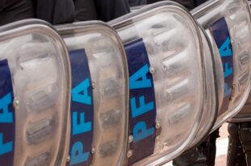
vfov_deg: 6.7
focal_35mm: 203
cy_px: 1
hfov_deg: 10.1
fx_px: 1413
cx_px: 175
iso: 200
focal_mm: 55
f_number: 5.6
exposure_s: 1/125
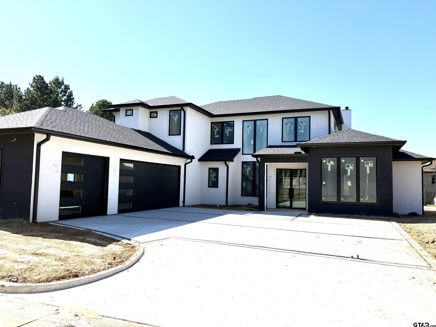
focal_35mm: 26
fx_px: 327
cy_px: 164
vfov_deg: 53.1
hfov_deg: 67.3
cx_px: 218
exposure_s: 1/4329
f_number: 1.6
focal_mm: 5.96
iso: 50
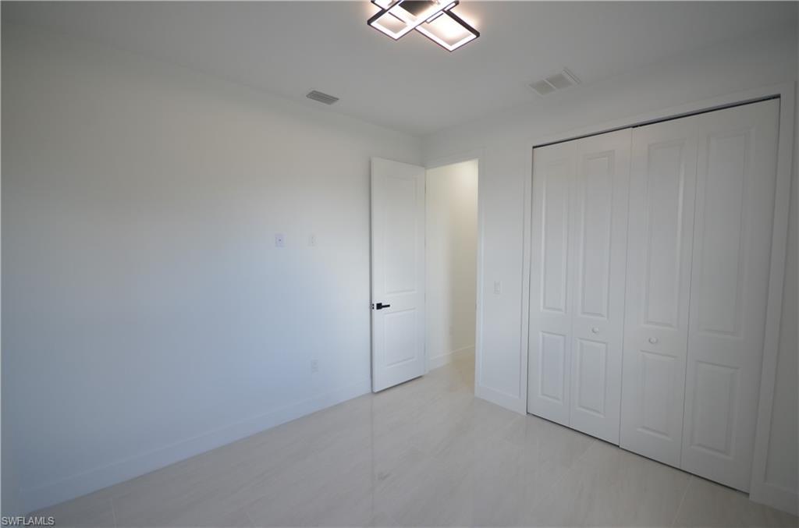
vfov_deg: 77.0
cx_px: 400
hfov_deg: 100.5
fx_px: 332
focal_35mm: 15
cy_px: 264
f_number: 4.5
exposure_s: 1/80
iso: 400
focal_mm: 10
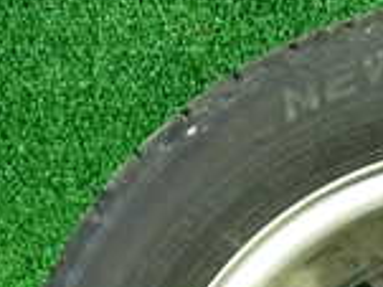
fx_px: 1316
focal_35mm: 119
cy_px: 490
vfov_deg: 11.6
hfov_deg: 15.7
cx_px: 502
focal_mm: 5.4
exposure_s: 1/20
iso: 800
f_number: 2.3
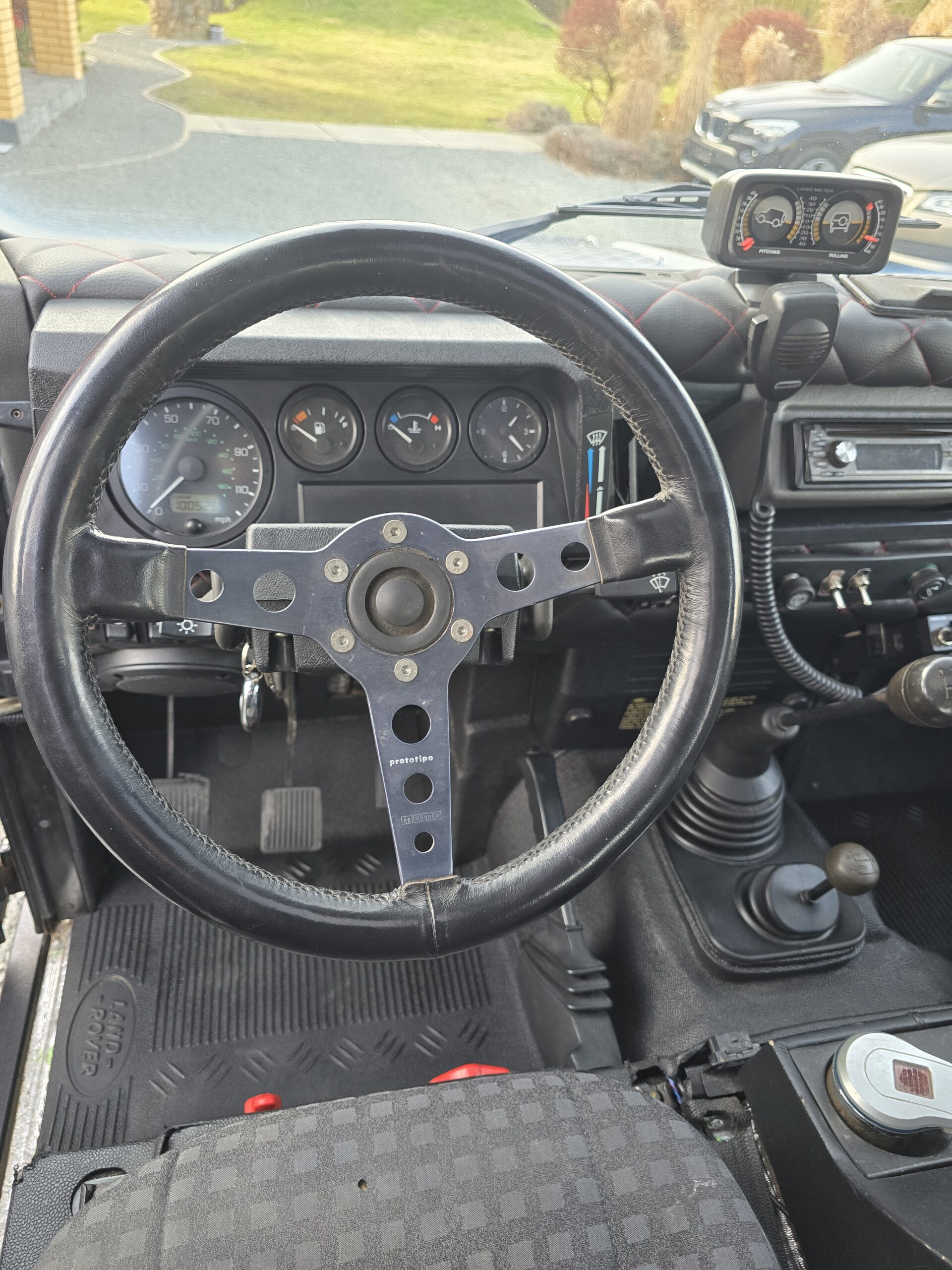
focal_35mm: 23
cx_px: 476
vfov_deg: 73.9
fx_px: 843
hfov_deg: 58.9
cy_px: 635
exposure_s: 1/180
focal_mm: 6.3
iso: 160
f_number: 1.7
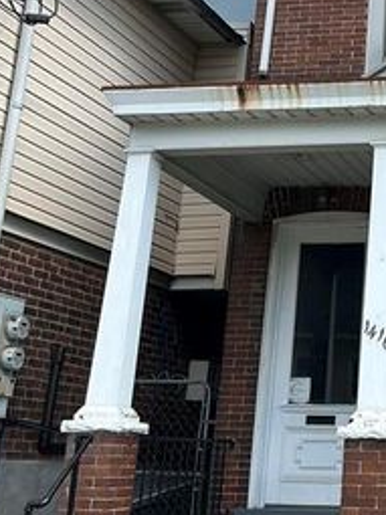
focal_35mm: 68
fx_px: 1012
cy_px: 124
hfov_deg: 20.4
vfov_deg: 28.1
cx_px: 447
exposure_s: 1/1621
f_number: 1.5
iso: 50
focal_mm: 5.7
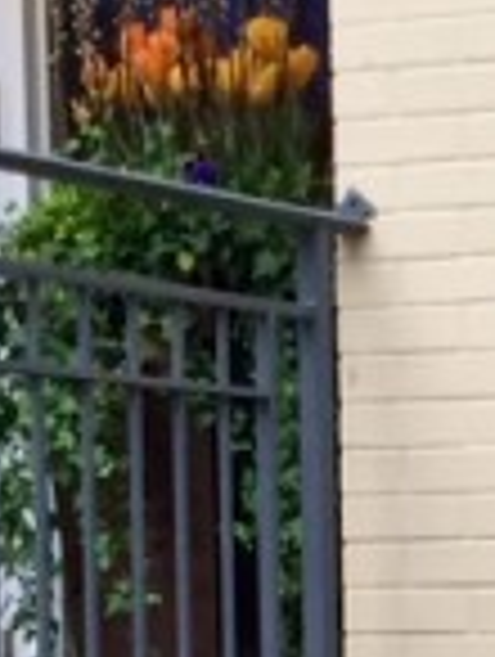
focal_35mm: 210
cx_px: 846
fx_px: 3992
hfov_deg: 6.9
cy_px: 1026
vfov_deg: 9.1
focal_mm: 4.12
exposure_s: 1/40
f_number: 2.2
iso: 50
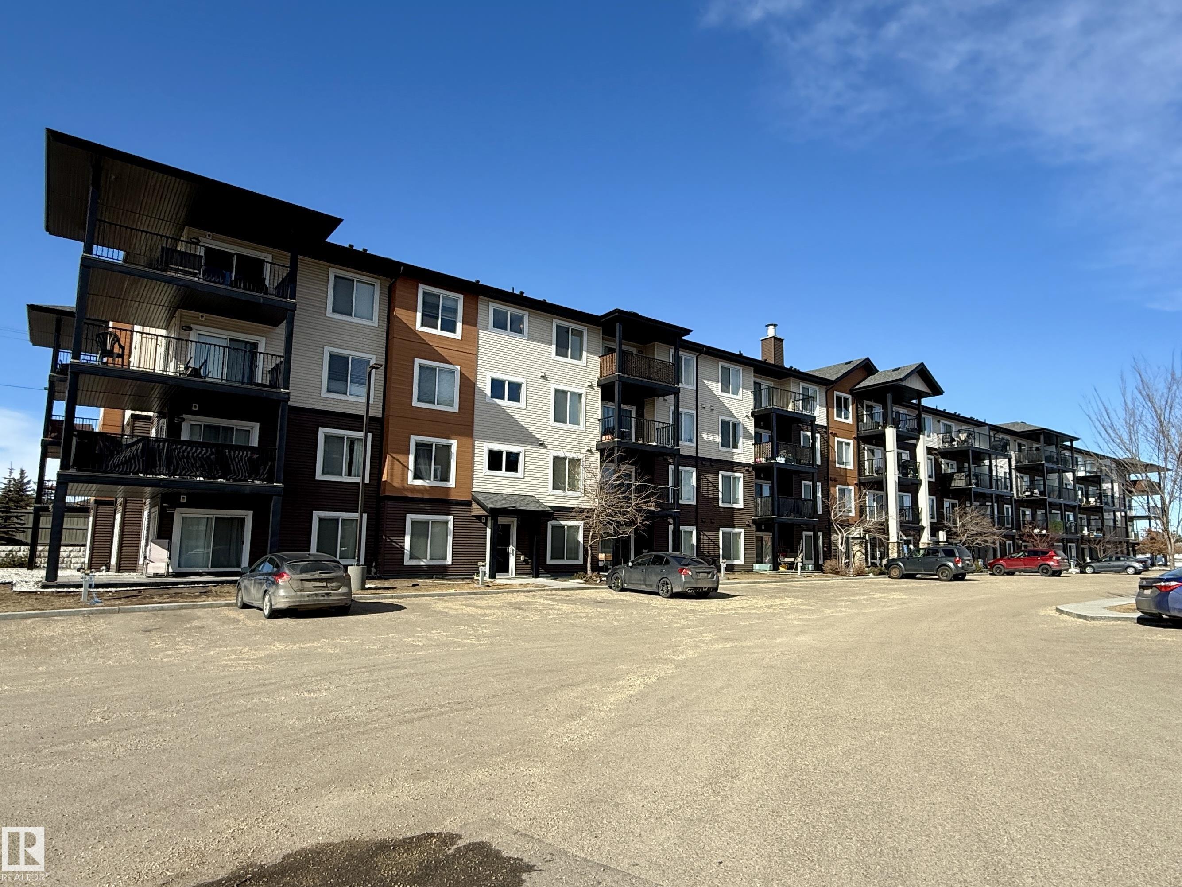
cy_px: 444
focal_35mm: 14
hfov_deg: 102.1
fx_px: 478
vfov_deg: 85.7
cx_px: 591
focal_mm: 2.22
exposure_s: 1/2410
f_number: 2.2
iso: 50
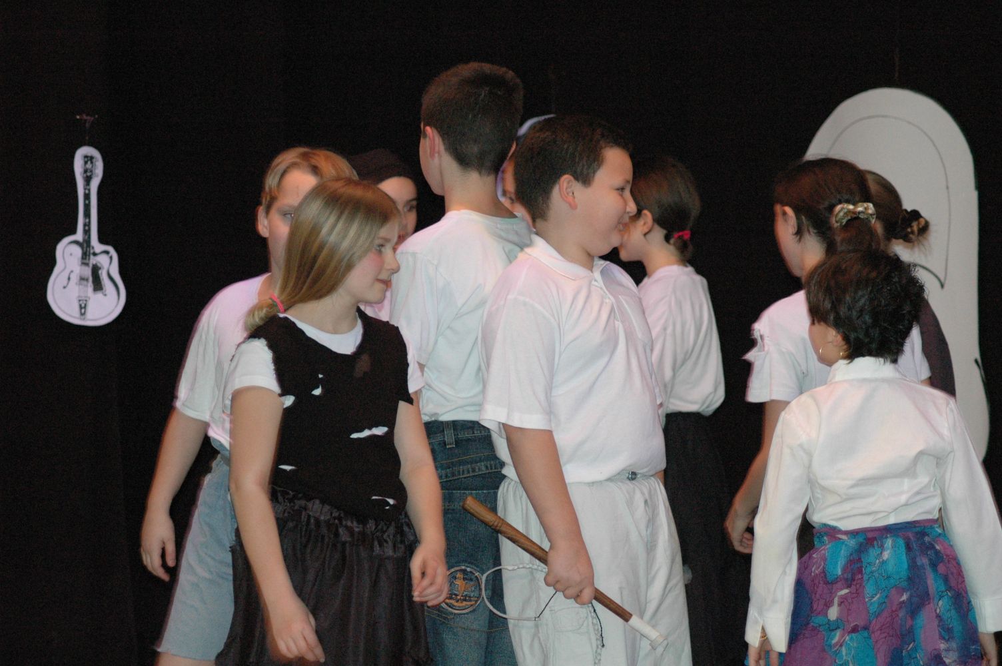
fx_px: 4380
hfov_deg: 13.1
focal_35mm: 158
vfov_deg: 8.7
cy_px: 333
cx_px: 501
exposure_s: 1/60
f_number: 5
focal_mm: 105
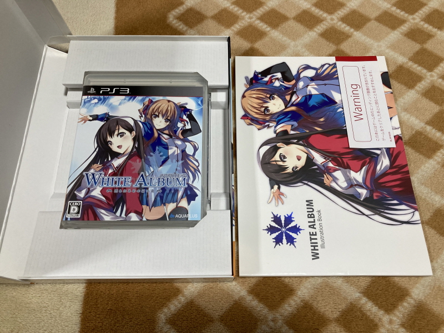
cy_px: 166
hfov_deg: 63.4
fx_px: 359
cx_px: 222
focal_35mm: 28
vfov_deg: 49.7
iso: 64
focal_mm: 3.99
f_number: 1.8
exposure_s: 1/50
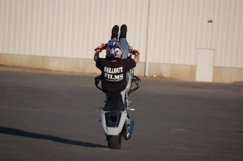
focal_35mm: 270
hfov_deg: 7.6
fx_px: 1821
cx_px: 122
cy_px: 80
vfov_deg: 5.1
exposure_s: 1/500
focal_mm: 180
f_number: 5.6
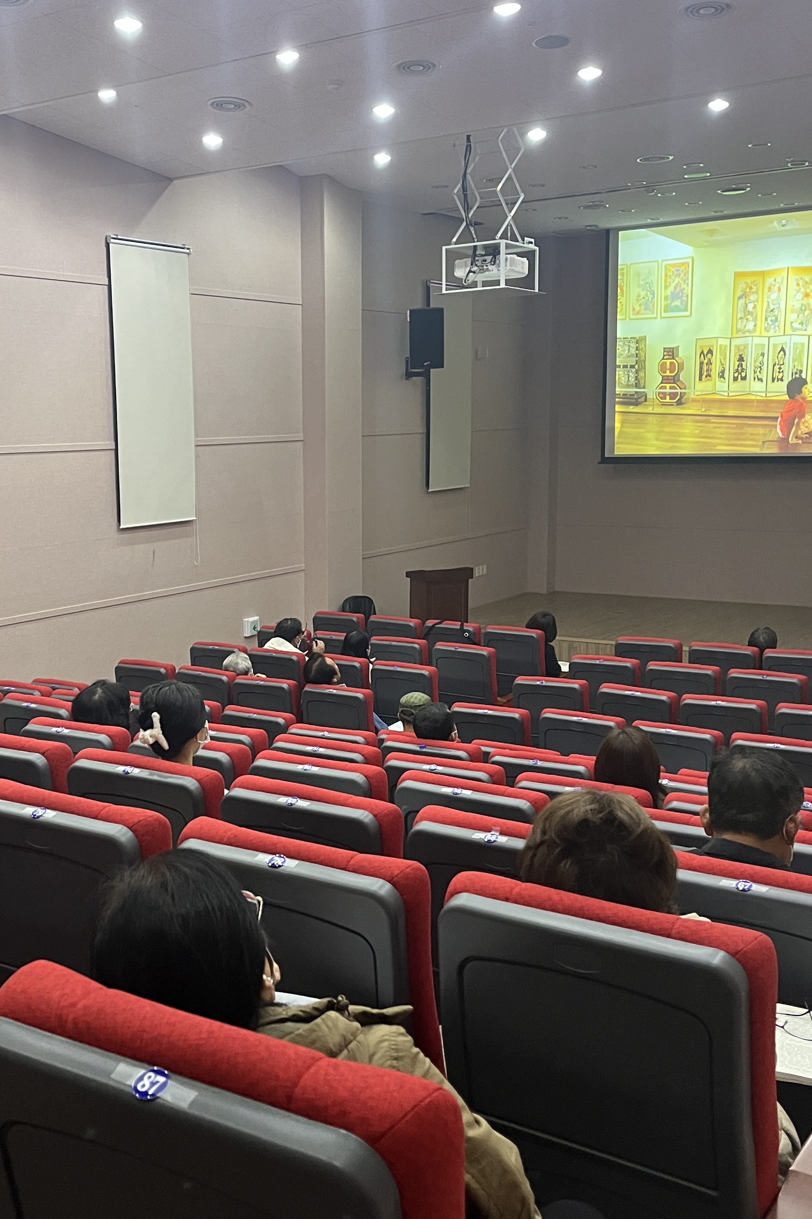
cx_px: 226
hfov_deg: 33.7
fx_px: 1319
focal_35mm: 39
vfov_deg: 49.6
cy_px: 616
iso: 320
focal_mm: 5.1
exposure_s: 1/60
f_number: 1.6
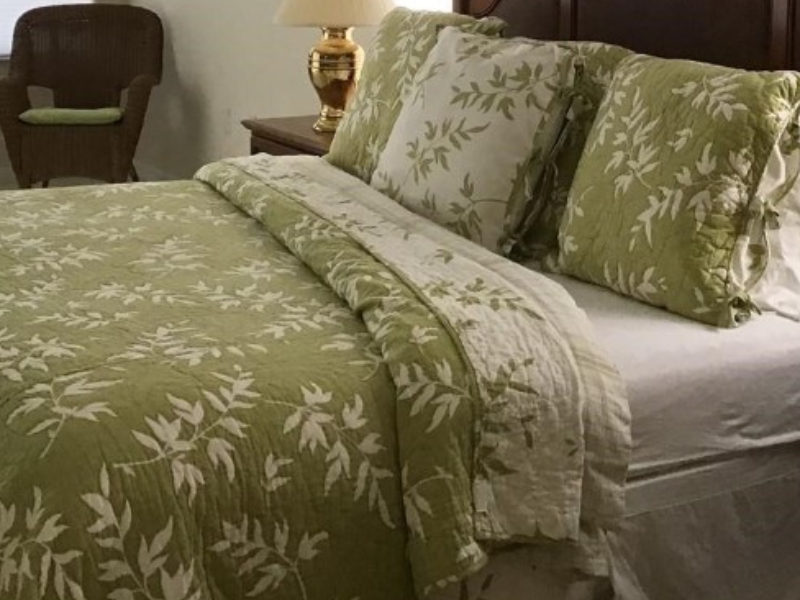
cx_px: 338
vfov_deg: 21.7
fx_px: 1502
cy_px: -18
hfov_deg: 29.8
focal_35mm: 65
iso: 32
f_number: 2.4
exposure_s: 1/30
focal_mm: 3.3
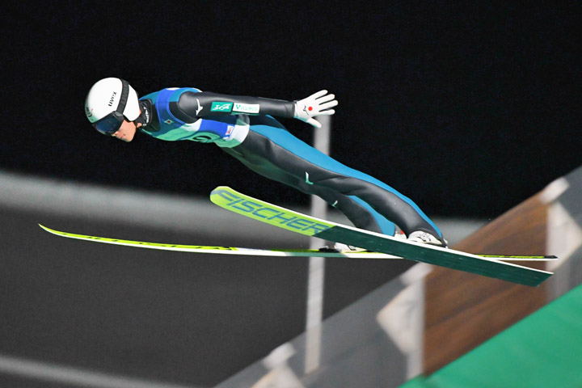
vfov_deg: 1.8
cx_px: 291
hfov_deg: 2.7
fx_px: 12124
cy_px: 194
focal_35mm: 750
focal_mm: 500
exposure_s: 1/400
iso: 3200
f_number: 4
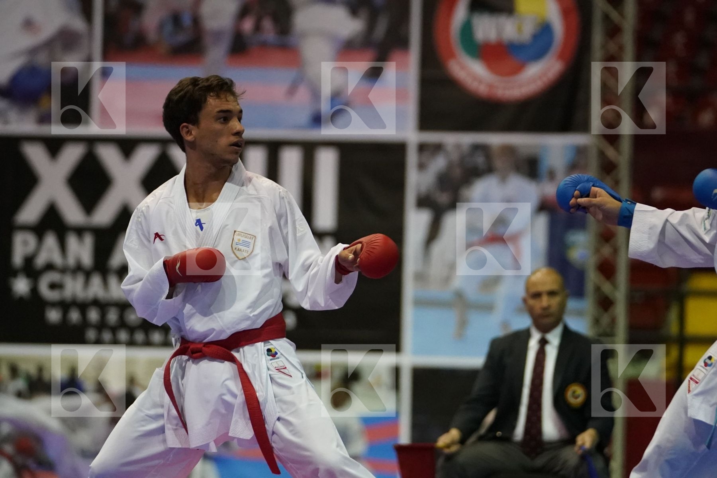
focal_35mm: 220
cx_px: 358
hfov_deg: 9.4
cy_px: 239
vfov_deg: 6.2
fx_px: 4381
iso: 6400
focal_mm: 147
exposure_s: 1/800
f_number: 2.8
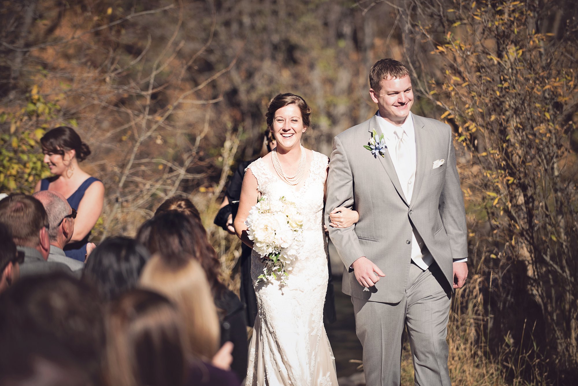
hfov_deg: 14.6
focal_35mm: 140
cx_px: 289
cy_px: 193
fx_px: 2248
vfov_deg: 9.8
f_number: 2.8
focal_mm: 140
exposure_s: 1/1600
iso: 160
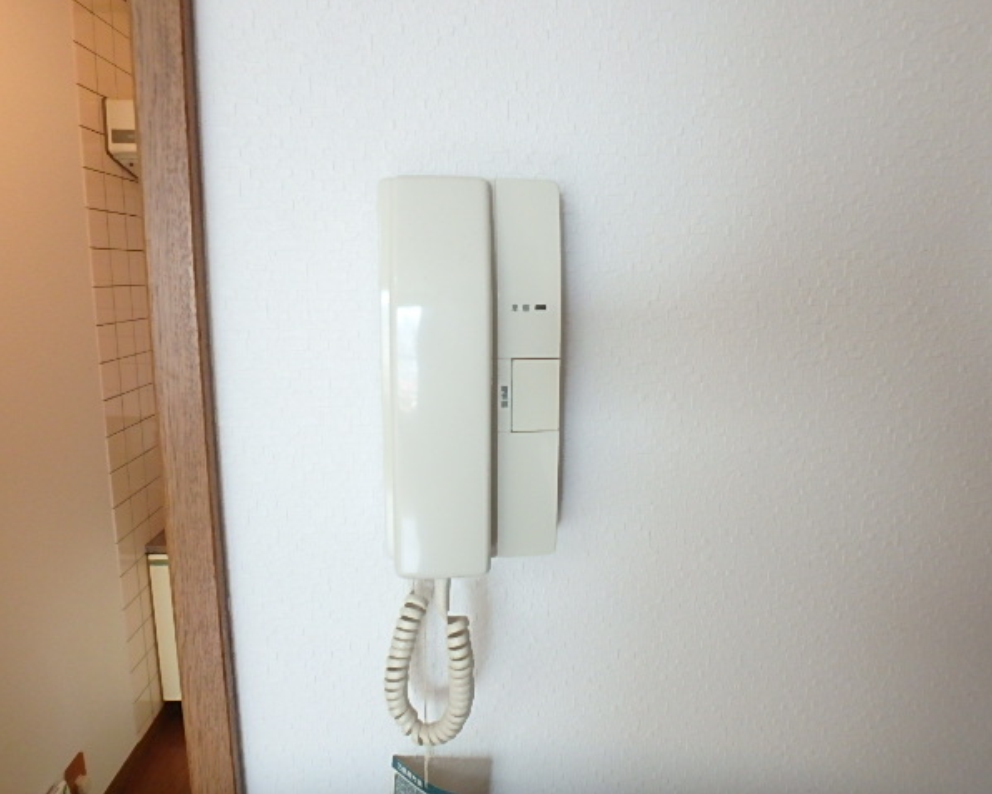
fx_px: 646
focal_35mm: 22
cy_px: 396
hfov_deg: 75.0
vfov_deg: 63.1
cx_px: 504
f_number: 3.5
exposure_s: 1/30
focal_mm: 3.7
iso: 320
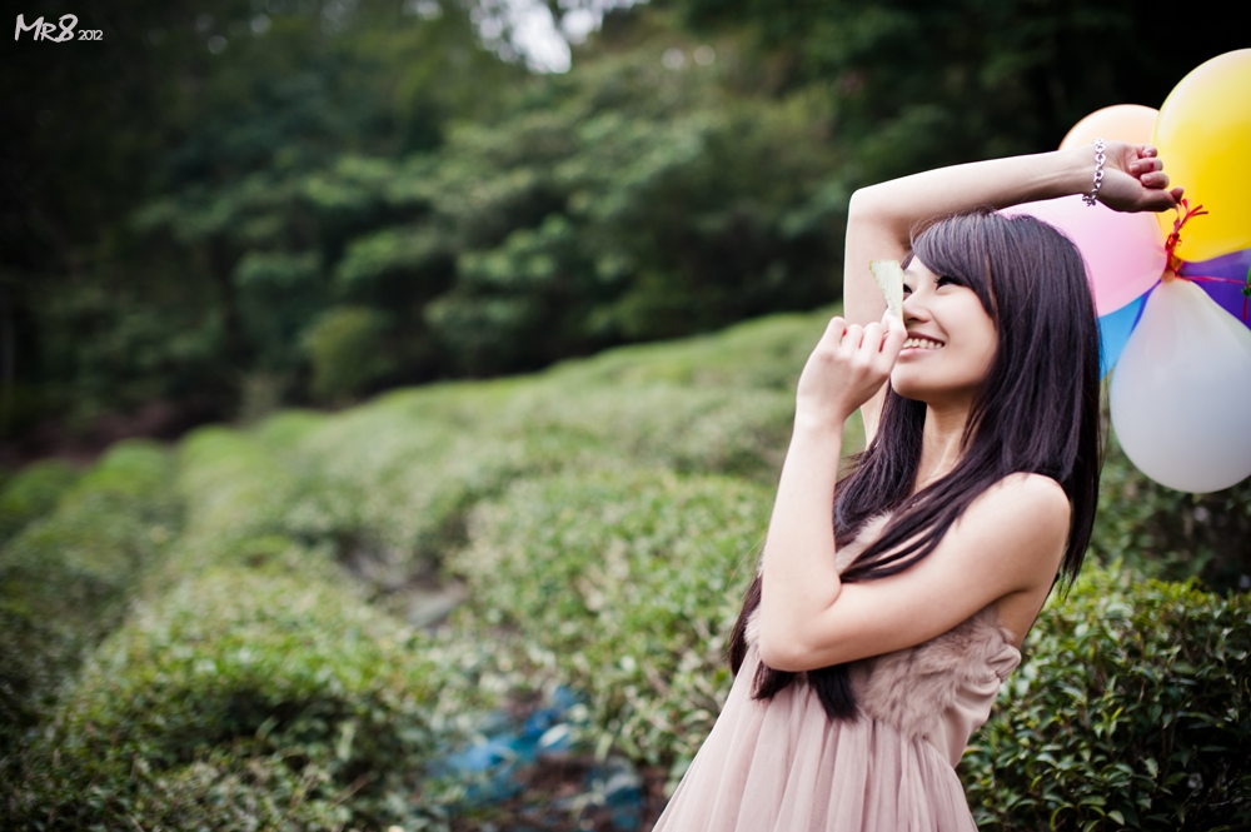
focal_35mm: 50
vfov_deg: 26.9
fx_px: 1736
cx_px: 626
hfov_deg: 39.6
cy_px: 416
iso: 320
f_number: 2
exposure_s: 1/1250
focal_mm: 50
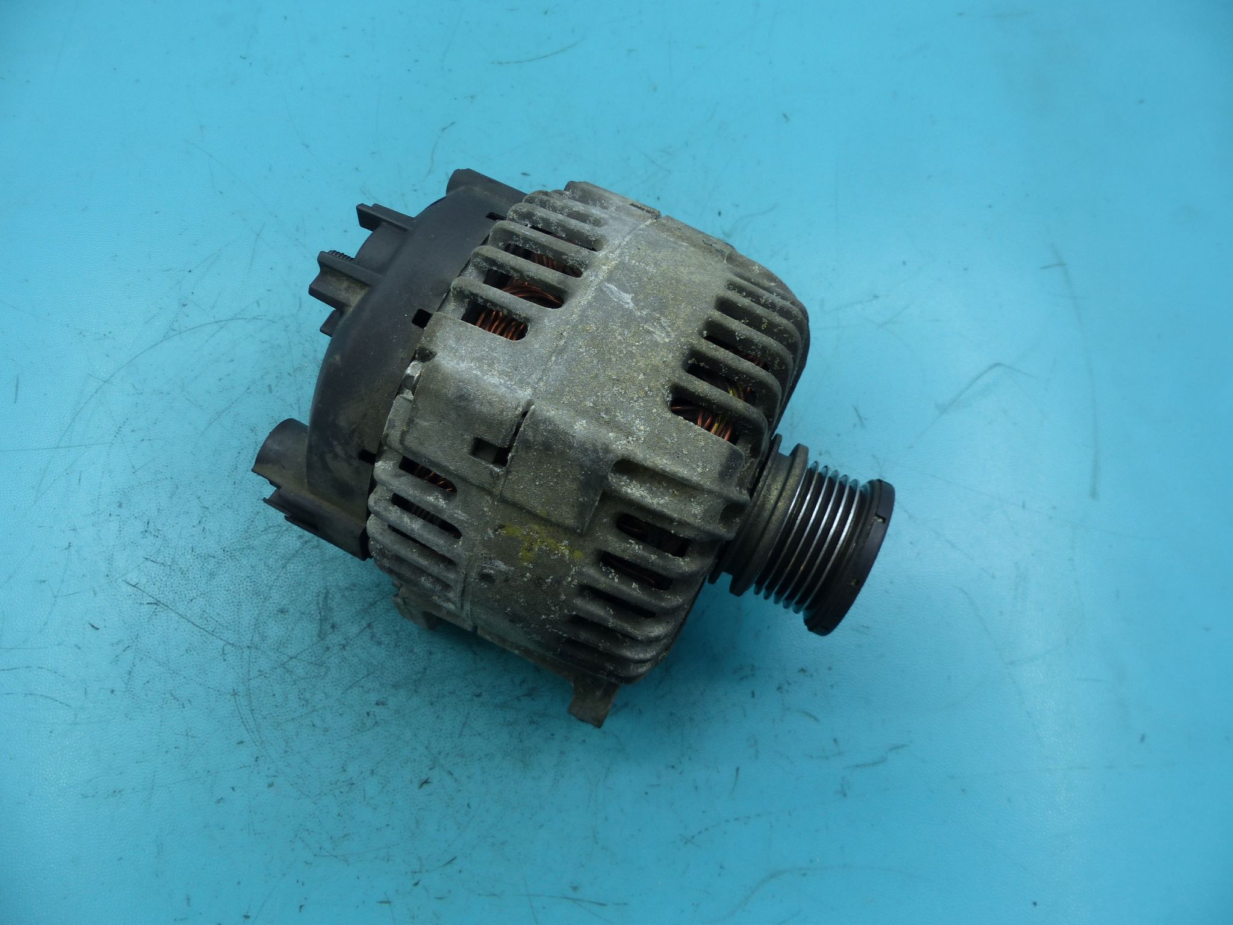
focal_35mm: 25
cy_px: 462
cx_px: 616
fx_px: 890
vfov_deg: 54.9
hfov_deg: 69.4
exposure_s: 1/100
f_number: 2.8
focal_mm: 4.5
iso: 100
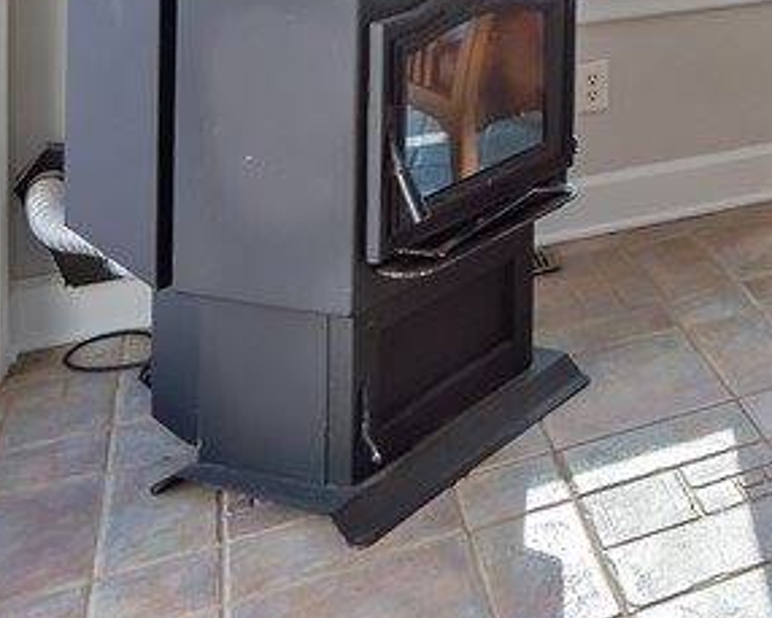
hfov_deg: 26.3
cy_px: -313
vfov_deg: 22.0
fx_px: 1303
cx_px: 1082
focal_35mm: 57
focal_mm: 16
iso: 200
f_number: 9
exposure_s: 1/160
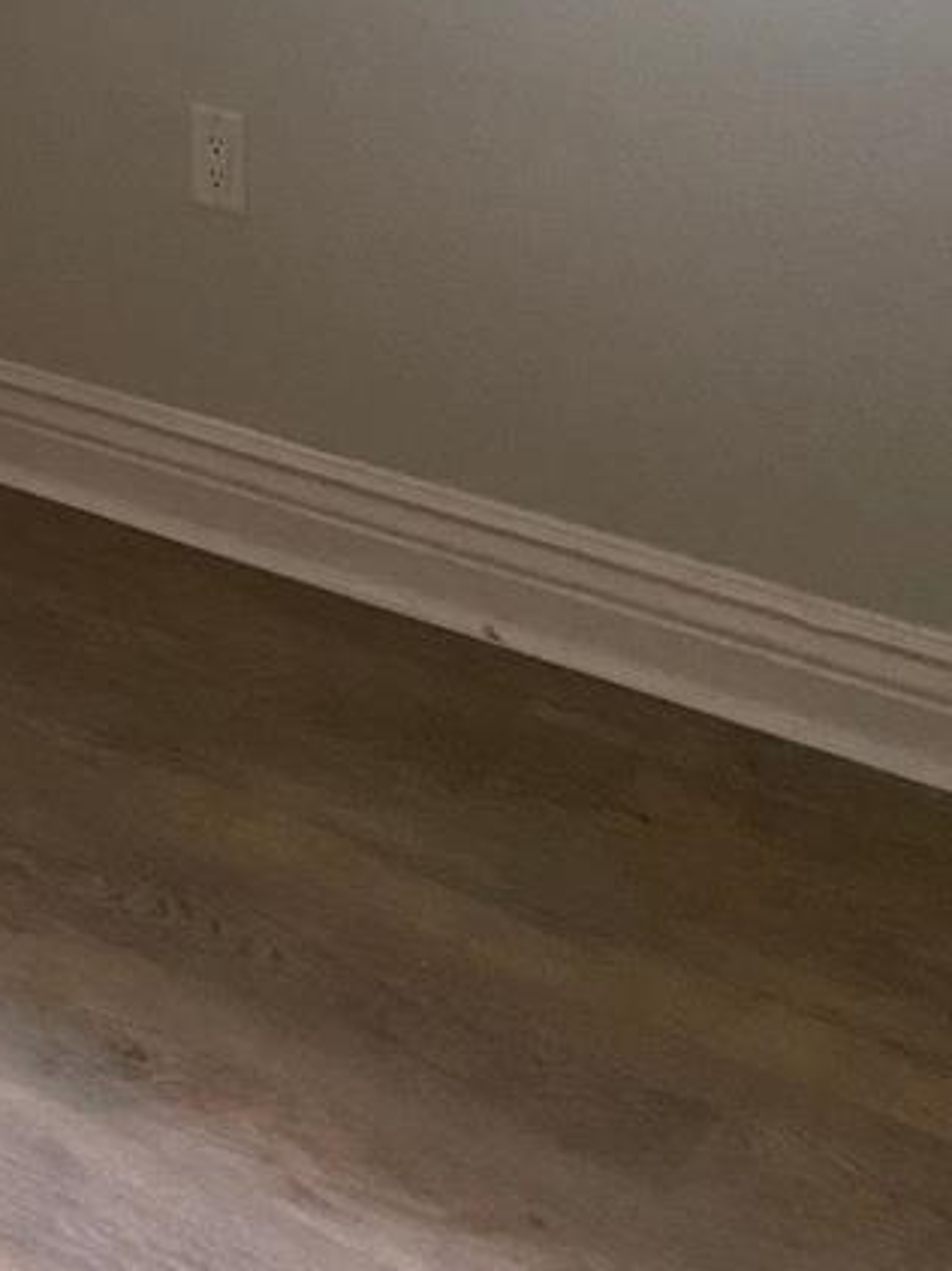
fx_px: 2716
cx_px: -6
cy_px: -488
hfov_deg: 19.3
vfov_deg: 22.7
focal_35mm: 74
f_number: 1.8
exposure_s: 1/60
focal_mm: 4.25
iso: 500
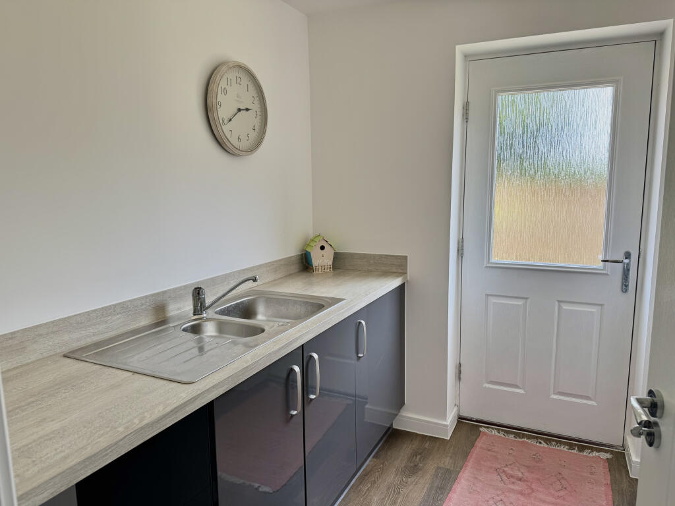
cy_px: 253
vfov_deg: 56.8
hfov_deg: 71.6
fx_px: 468
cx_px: 338
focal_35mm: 24
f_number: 1.78
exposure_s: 1/121
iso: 64
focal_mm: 6.76
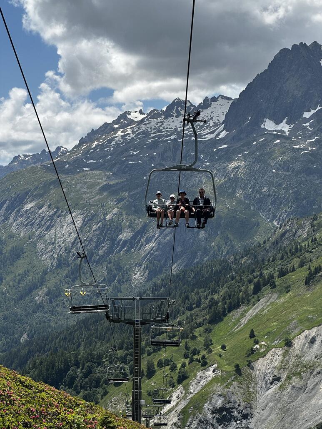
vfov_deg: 25.3
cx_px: 161
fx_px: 955
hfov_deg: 19.1
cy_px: 214
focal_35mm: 77
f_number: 2.8
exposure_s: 1/943
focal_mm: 9
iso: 32
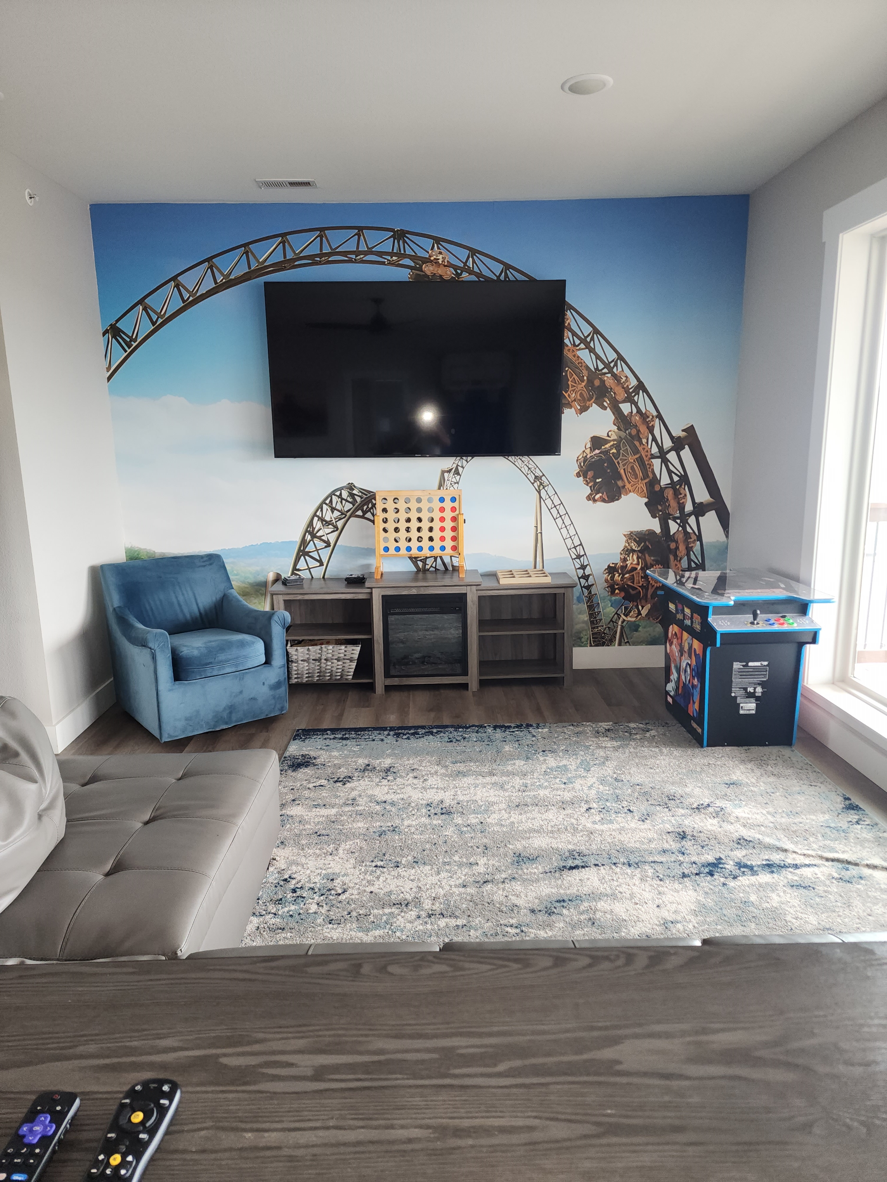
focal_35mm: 23
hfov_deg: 58.9
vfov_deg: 73.9
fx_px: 786
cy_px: 591
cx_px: 444
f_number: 1.8
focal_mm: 6.4
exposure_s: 1/60
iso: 125
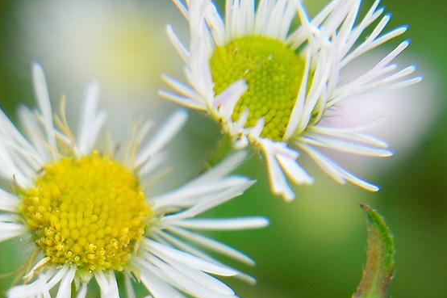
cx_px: 89
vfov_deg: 8.7
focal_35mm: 156
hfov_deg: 13.1
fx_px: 1936
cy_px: 328
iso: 160
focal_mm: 24
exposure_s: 1/60
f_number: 4
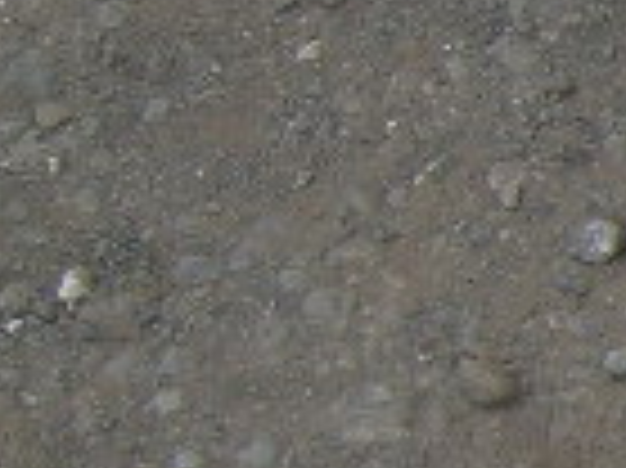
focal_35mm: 207
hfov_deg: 8.1
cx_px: 1932
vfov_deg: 7.2
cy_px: 396
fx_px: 3740
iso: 64
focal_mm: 4.7
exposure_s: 1/462
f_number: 2.8
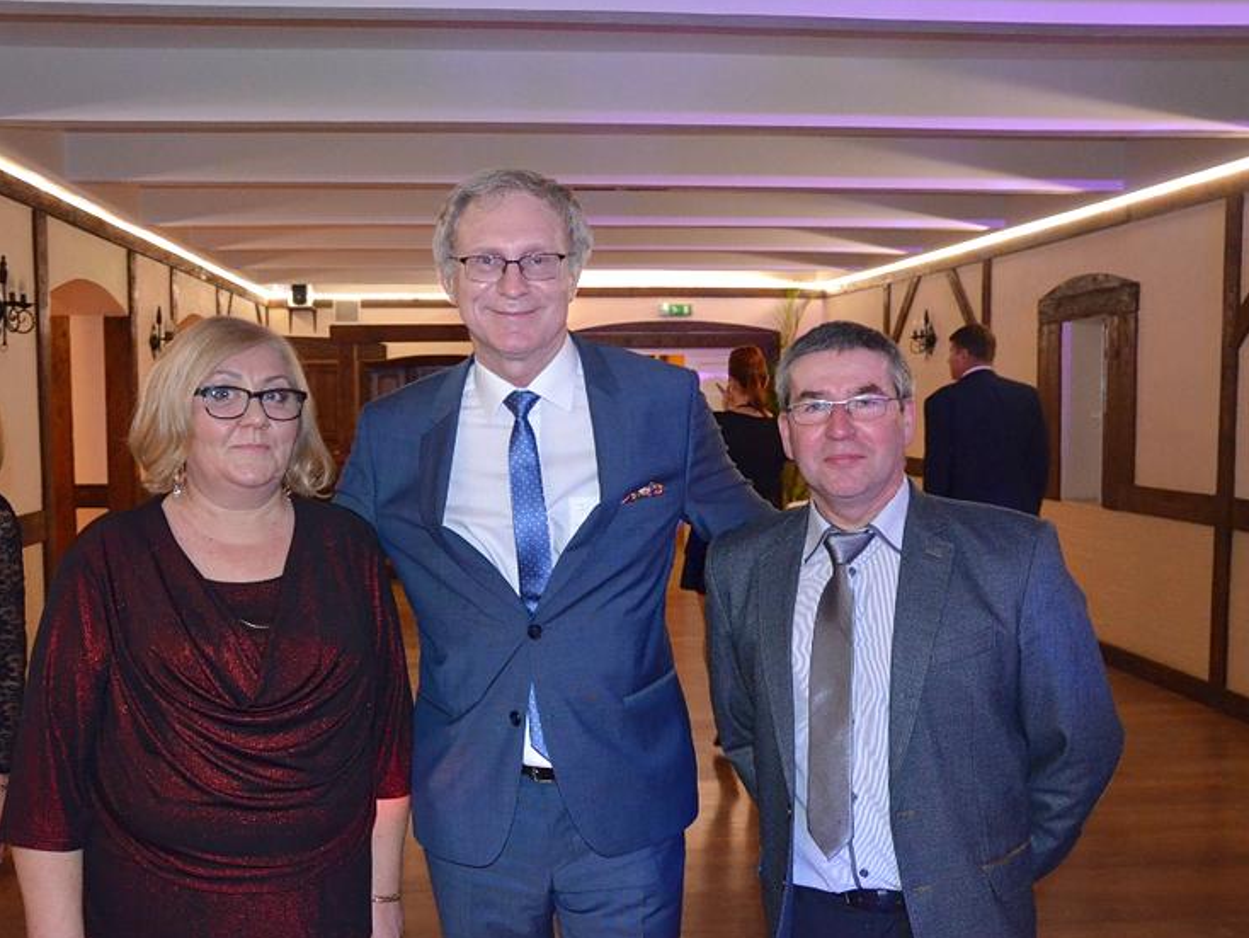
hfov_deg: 46.6
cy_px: 472
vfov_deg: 36.0
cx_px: 529
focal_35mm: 40
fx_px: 1444
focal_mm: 24
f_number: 3.8
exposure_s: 1/60
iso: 3200
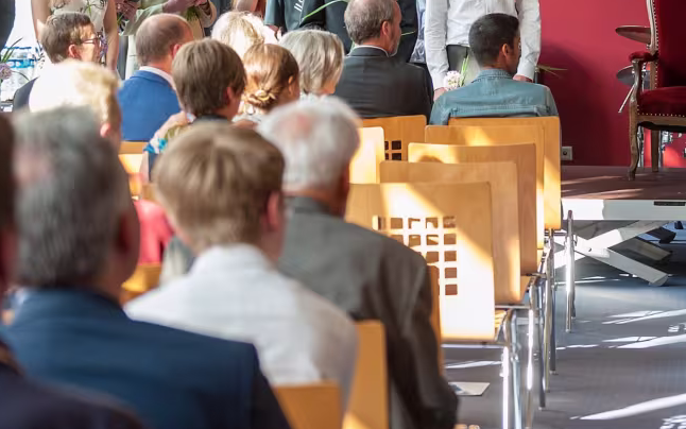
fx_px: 2973
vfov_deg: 8.2
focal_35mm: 159
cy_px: -50
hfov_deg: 13.0
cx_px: 635
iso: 800
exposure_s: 1/250
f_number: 2.8
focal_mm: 70
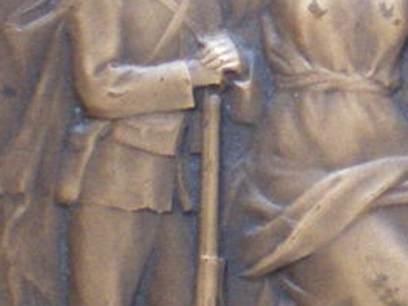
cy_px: 190
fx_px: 1697
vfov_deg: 10.3
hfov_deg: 13.4
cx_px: 457
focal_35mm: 144
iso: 400
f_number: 3.1
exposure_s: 1/25
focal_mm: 6.3
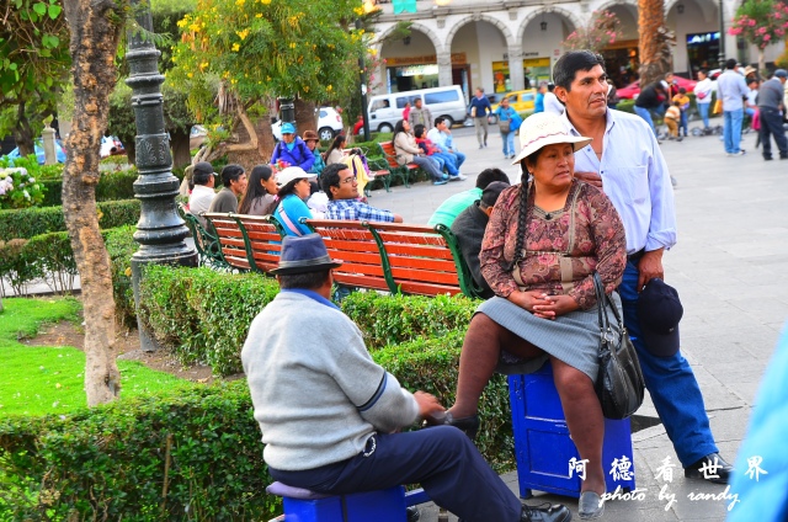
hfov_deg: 27.0
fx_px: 1638
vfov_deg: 18.1
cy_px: 261
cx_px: 394
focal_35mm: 75
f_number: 4
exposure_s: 1/10
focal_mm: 50
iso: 100
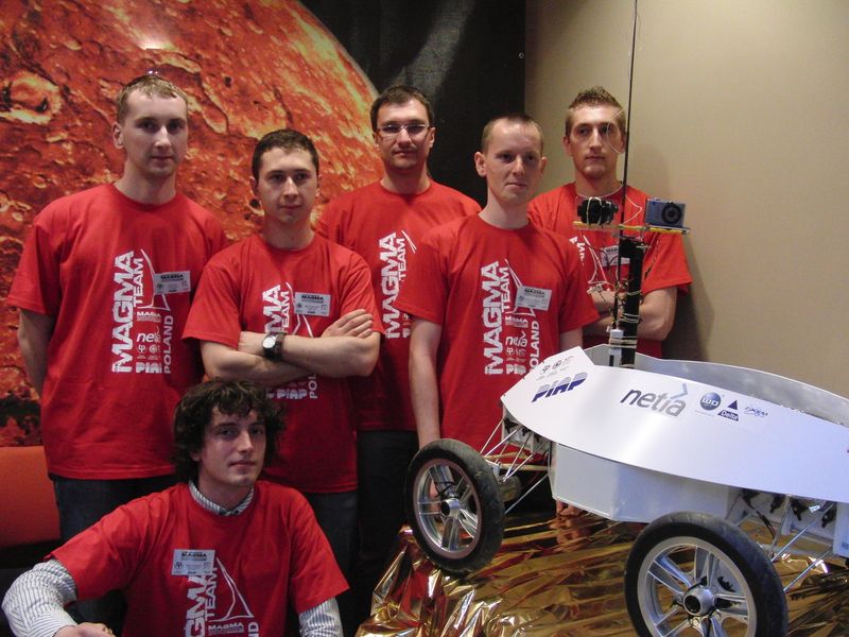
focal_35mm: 37
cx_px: 424
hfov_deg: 50.1
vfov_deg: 38.7
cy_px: 318
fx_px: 907
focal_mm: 6.42
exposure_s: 1/80
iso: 500
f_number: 3.6
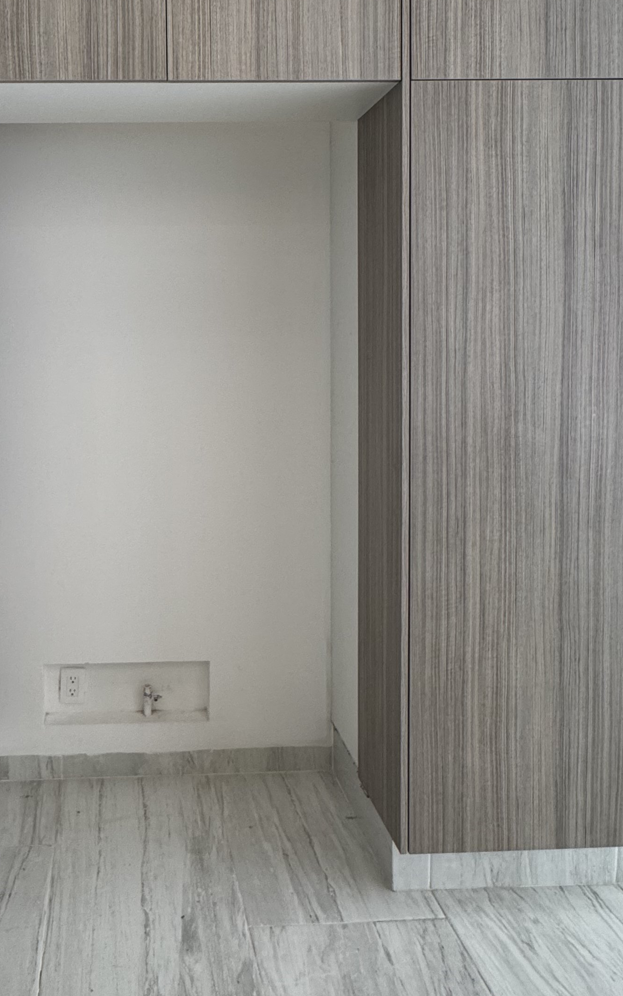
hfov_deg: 42.8
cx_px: 139
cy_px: 374
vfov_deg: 65.5
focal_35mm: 28
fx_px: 760
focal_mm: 2.22
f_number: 2.2
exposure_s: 1/120
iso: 160
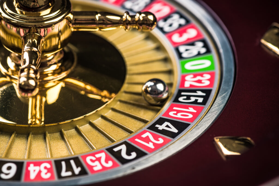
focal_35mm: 105
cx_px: 140
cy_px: 93
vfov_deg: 13.0
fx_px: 814
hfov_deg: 19.5
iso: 100
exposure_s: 1/100
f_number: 11
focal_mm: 105
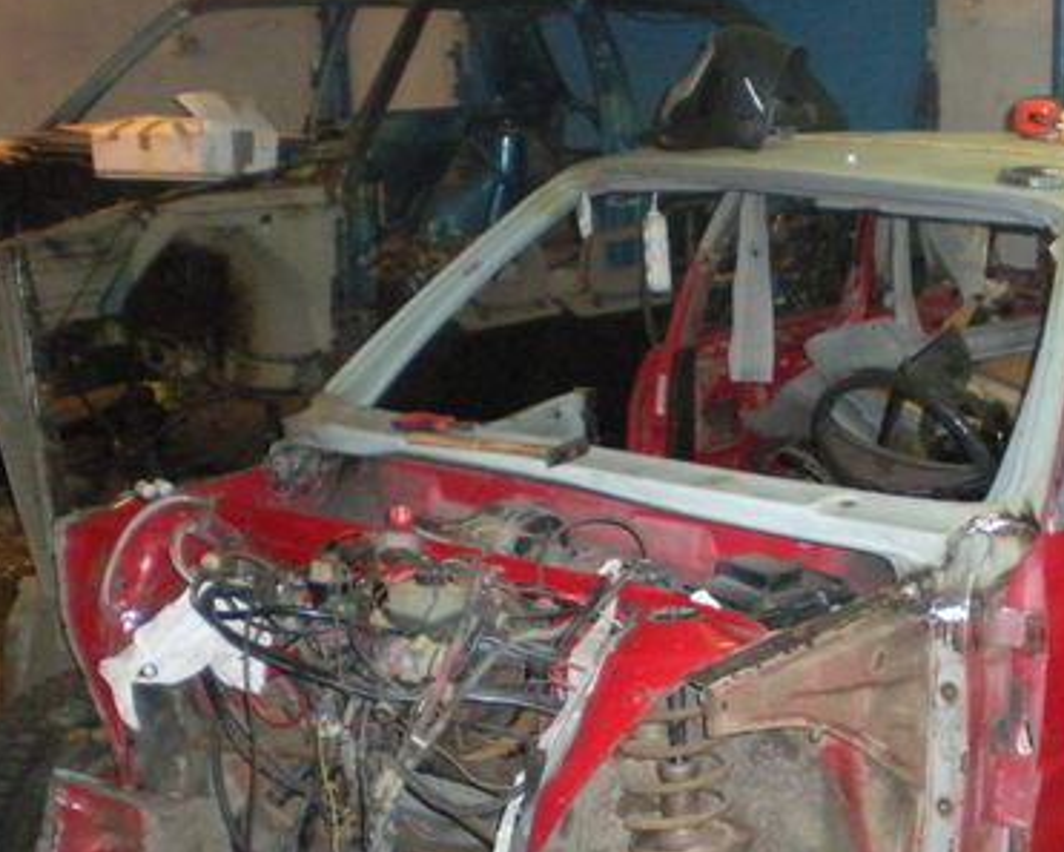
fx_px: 2016
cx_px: 849
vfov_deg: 23.6
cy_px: 628
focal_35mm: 64
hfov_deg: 28.9
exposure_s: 1/60
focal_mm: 6.3
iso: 800
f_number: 3.1
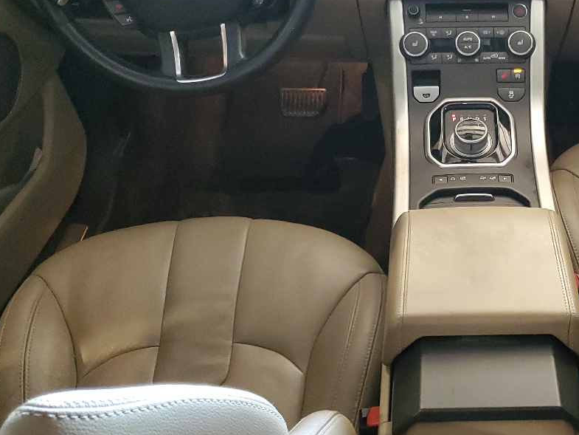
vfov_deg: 27.5
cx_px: 467
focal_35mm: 53
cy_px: 199
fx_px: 887
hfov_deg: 35.0
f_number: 1.5
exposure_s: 1/60.2
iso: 413
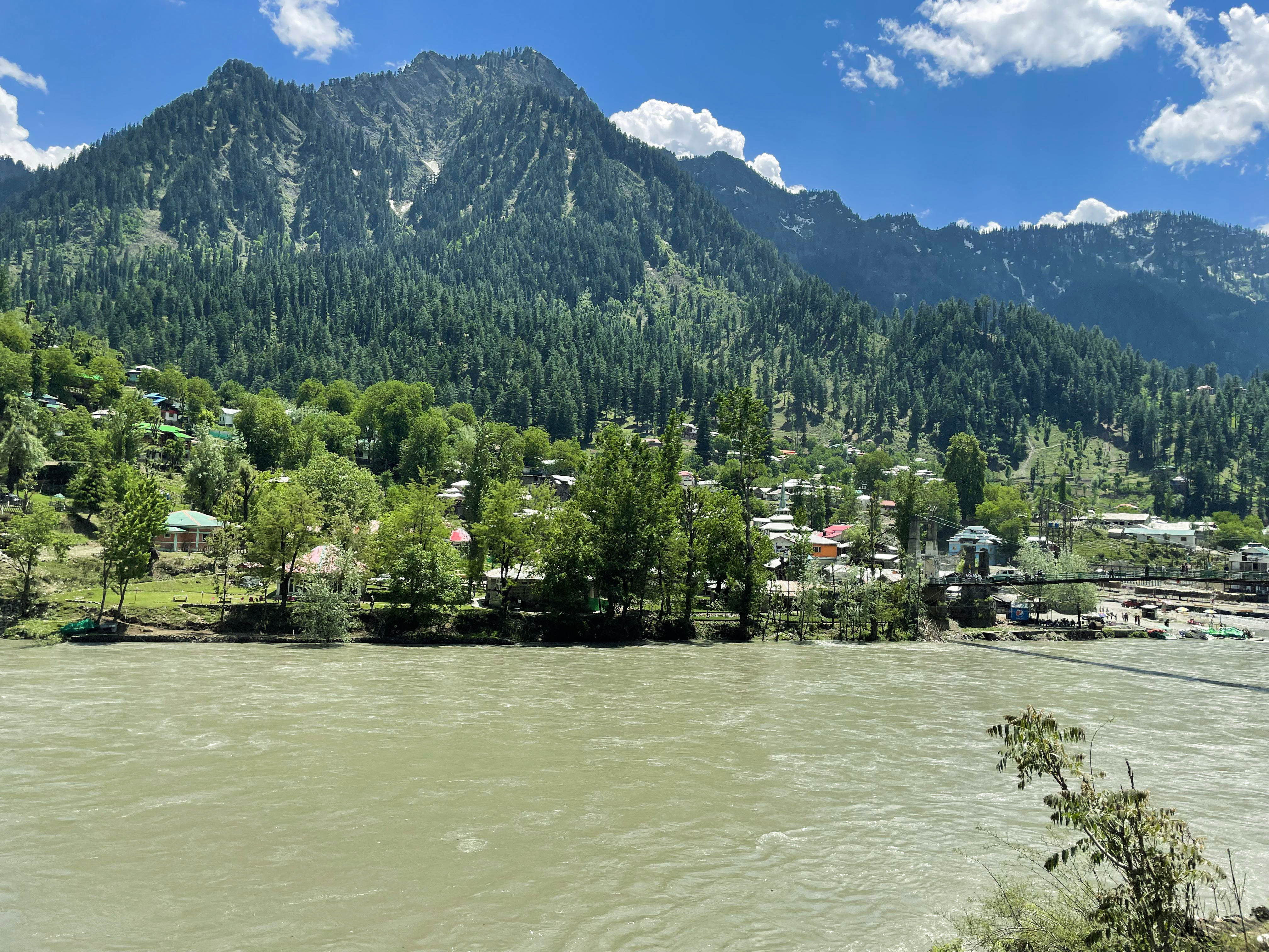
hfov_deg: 67.3
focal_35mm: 26
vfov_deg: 53.1
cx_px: 634
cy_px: 476
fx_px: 953
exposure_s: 1/2681
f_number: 1.6
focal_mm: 4.2
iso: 32
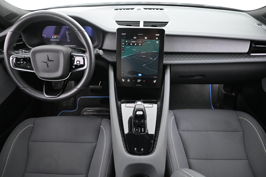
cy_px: 88
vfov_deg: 53.1
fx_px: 177
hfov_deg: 73.7
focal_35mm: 24
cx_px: 133
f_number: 3.5
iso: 1600
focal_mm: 16
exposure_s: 1/10
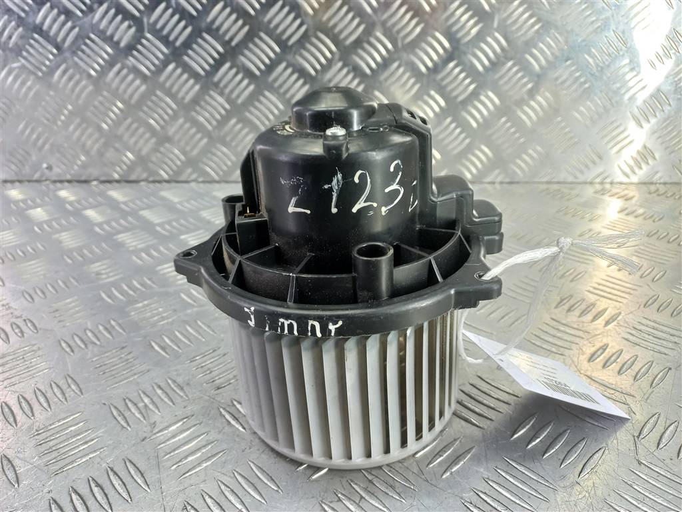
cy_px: 256
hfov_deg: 69.4
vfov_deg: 54.9
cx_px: 341
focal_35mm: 25
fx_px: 493
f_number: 1.8
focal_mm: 4.6
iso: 125
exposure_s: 1/50
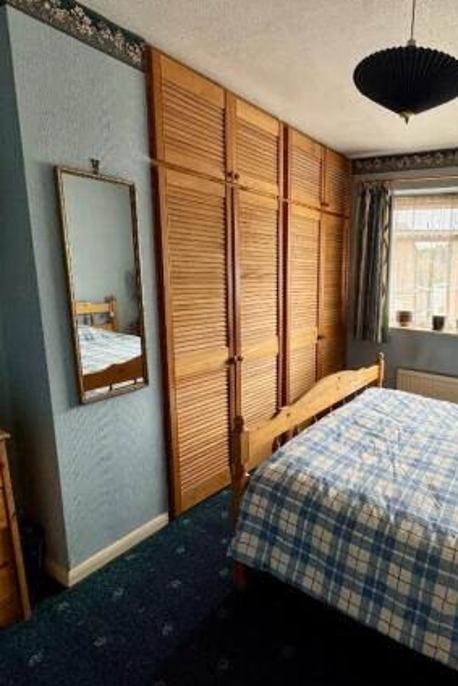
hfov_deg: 58.1
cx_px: 355
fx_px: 381
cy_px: 342
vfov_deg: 84.0
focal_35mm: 20
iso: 64
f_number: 2.2
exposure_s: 1/99
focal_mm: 2.22
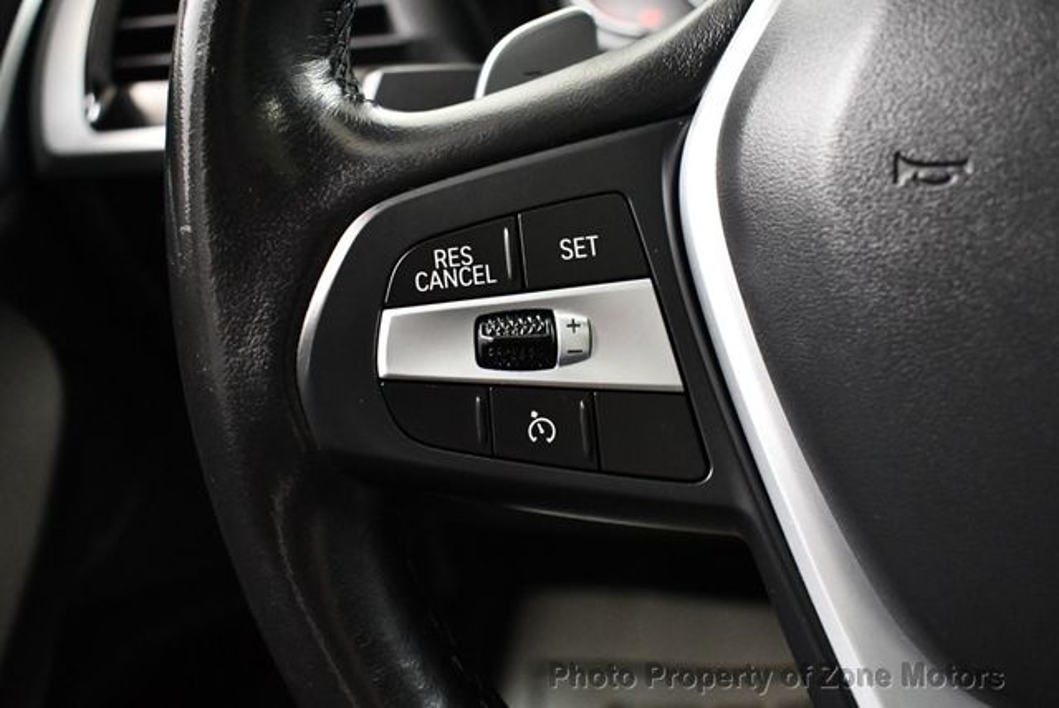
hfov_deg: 48.4
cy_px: 354
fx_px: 1178
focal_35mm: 40
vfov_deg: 33.5
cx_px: 530
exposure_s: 1/60
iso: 5000
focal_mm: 20
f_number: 3.8
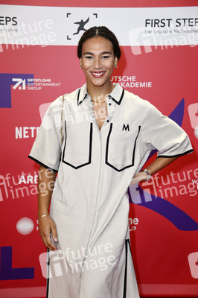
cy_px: 149
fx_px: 678
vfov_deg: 24.8
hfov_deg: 16.6
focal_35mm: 82
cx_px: 99
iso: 640
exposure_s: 1/250
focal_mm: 82
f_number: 5.6
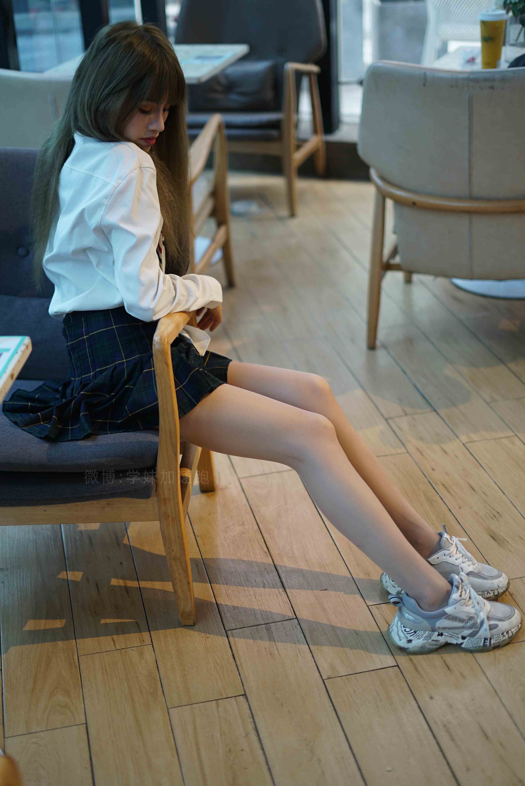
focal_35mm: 50
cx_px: 262
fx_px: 1092
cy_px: 393
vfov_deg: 39.6
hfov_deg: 27.0
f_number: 1.8
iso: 200
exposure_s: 1/80
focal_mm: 50
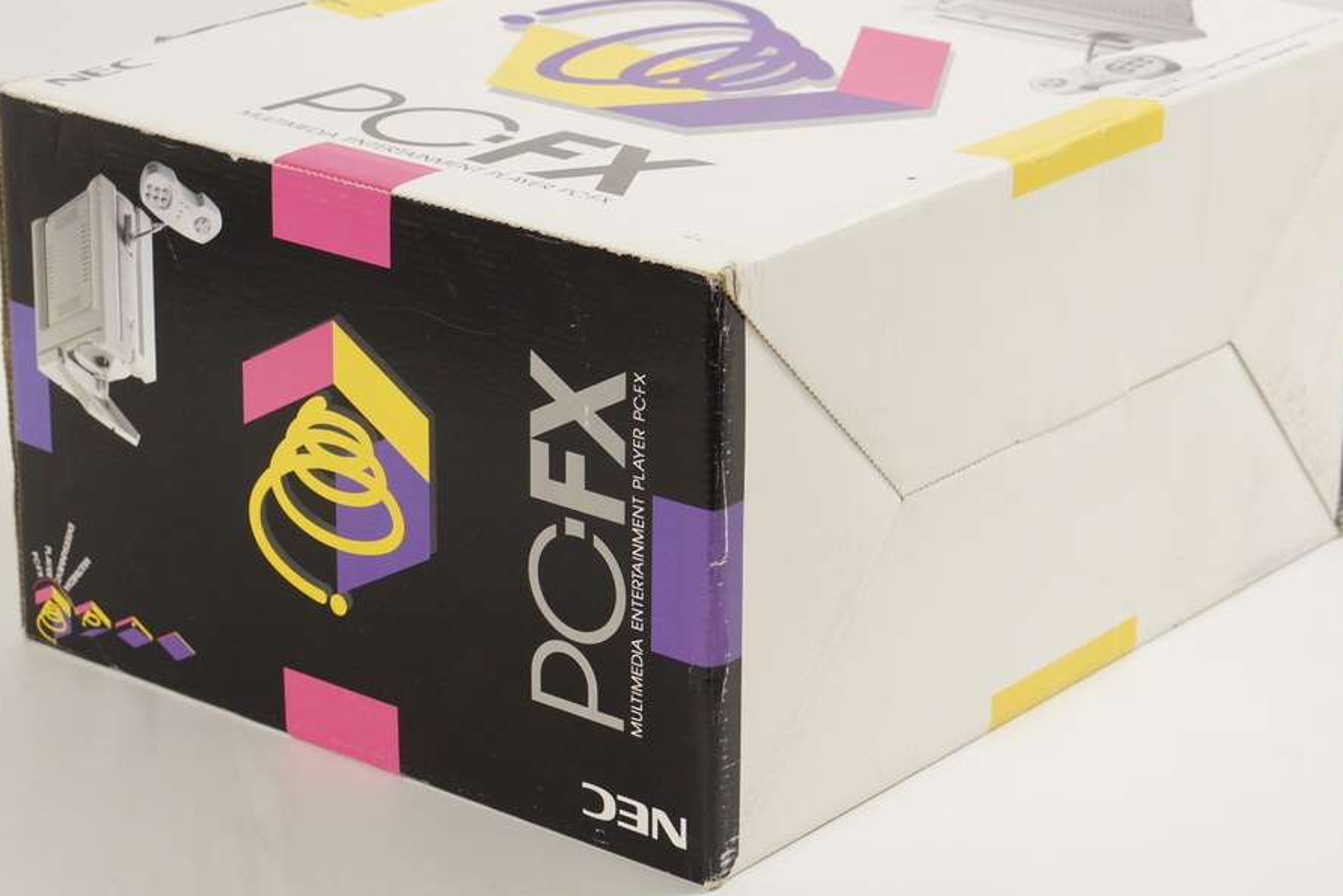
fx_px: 3768
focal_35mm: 101
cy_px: 383
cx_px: 677
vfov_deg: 13.5
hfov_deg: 20.2
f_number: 7.1
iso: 800
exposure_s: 1/80
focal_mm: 50
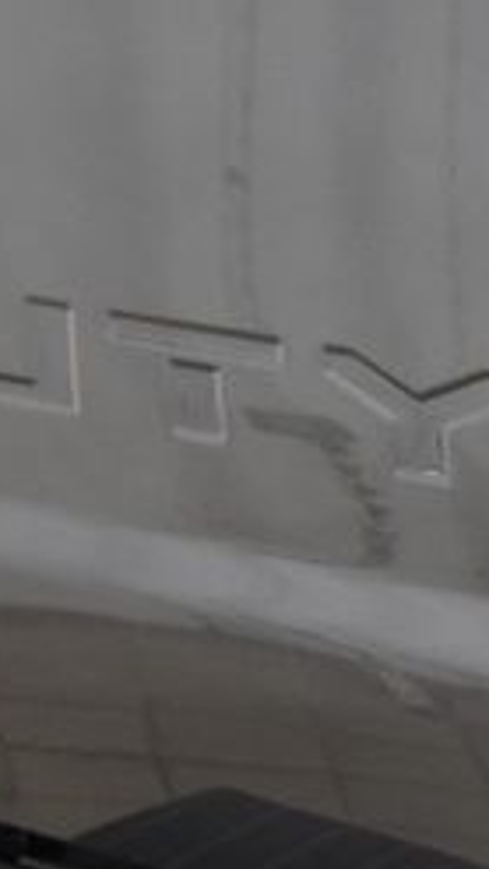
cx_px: 1080
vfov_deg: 10.2
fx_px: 4885
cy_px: 354
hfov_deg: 5.6
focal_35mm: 212
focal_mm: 52
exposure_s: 1/15
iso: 1100
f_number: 6.3
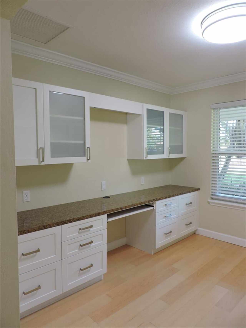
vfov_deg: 71.6
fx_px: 227
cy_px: 164
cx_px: 123
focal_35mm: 24
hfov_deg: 56.8
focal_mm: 4.3
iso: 160
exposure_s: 1/30
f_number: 3
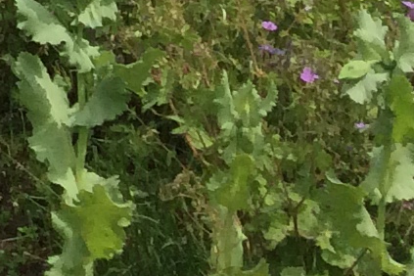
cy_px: -717
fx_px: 2679
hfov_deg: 7.2
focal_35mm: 233
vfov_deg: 5.4
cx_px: -1057
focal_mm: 4.15
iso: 32
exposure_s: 1/2415
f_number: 2.2
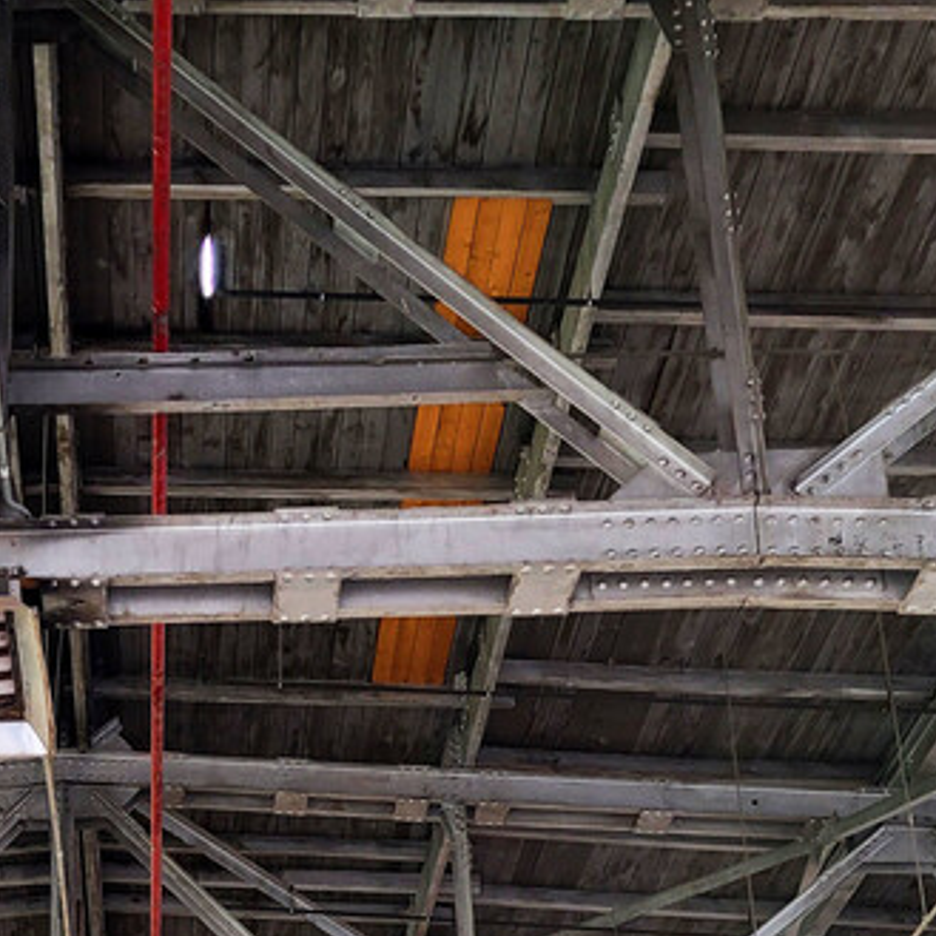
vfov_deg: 22.4
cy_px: 1021
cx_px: -27
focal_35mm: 73
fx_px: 2233
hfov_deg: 22.6
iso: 100
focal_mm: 5.4
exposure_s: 1/120
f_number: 1.8
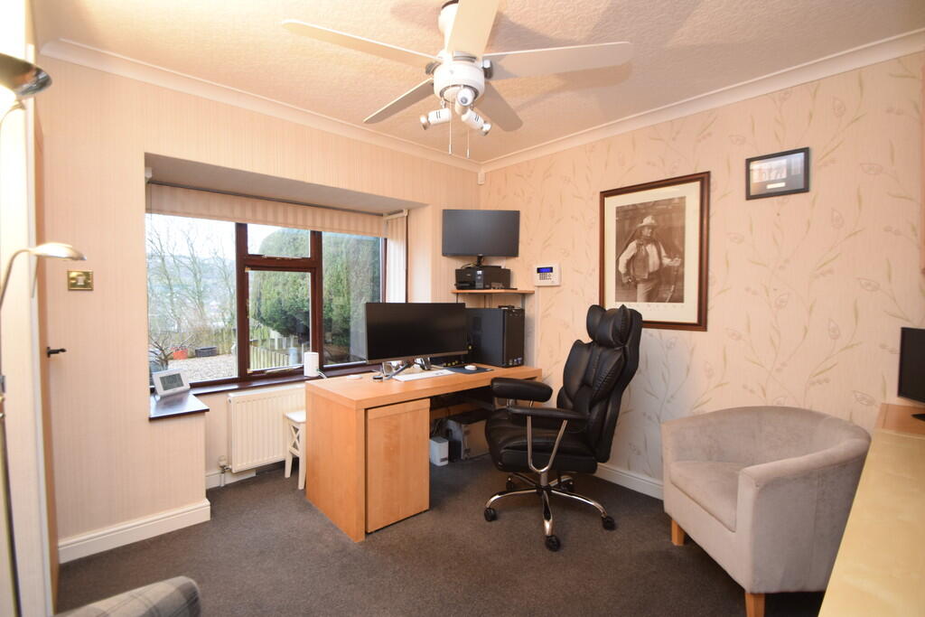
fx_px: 424
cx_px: 462
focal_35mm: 16
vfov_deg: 72.1
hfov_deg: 95.0
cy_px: 308
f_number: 3.5
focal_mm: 11
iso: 1000
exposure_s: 1/60
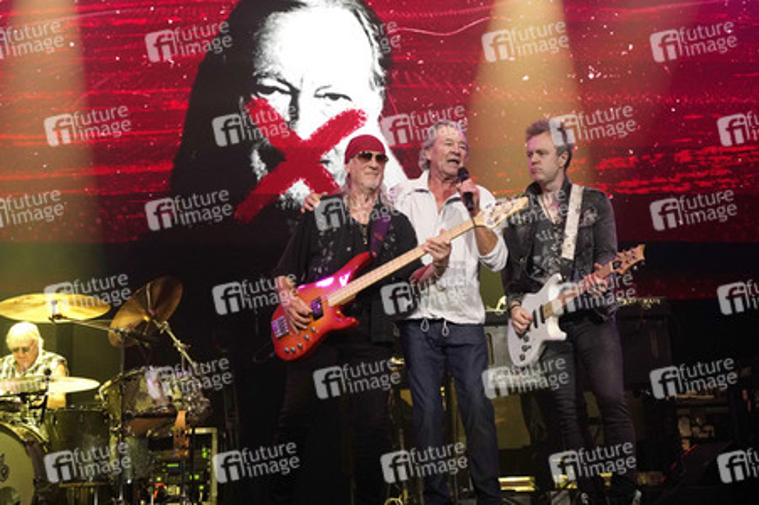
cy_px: 252
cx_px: 380
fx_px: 758
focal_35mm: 36
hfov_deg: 53.2
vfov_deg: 36.8
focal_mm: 36
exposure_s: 1/1250
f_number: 5.6
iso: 1600
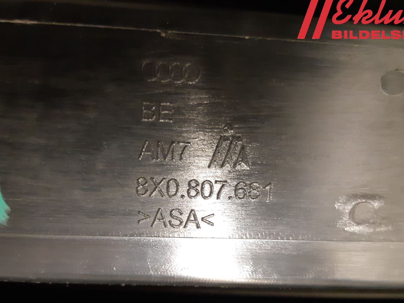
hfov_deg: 53.9
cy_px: 193
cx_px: 191
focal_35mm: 34
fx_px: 397
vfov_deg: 41.4
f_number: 1.7
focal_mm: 3.93
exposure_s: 1/25
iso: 500
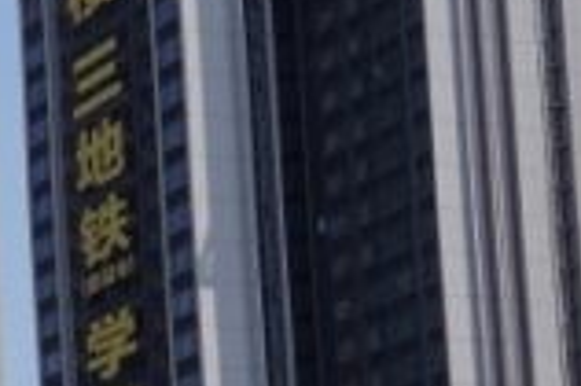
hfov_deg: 10.6
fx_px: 2515
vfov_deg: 8.2
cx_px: -956
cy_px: 847
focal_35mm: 156
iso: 100
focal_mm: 16
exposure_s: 1/400
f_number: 8
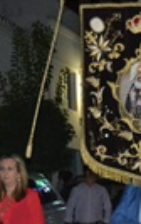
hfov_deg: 7.5
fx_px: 1068
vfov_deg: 12.0
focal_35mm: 174
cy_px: 181
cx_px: 121
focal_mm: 34
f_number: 4.5
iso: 3200
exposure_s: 1/60
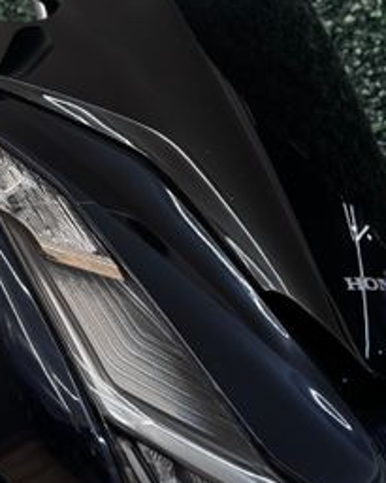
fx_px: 614
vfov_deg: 42.6
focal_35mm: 43
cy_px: 296
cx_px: 90
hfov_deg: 34.1
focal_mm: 6.76
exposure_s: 1/30
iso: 800
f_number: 1.78
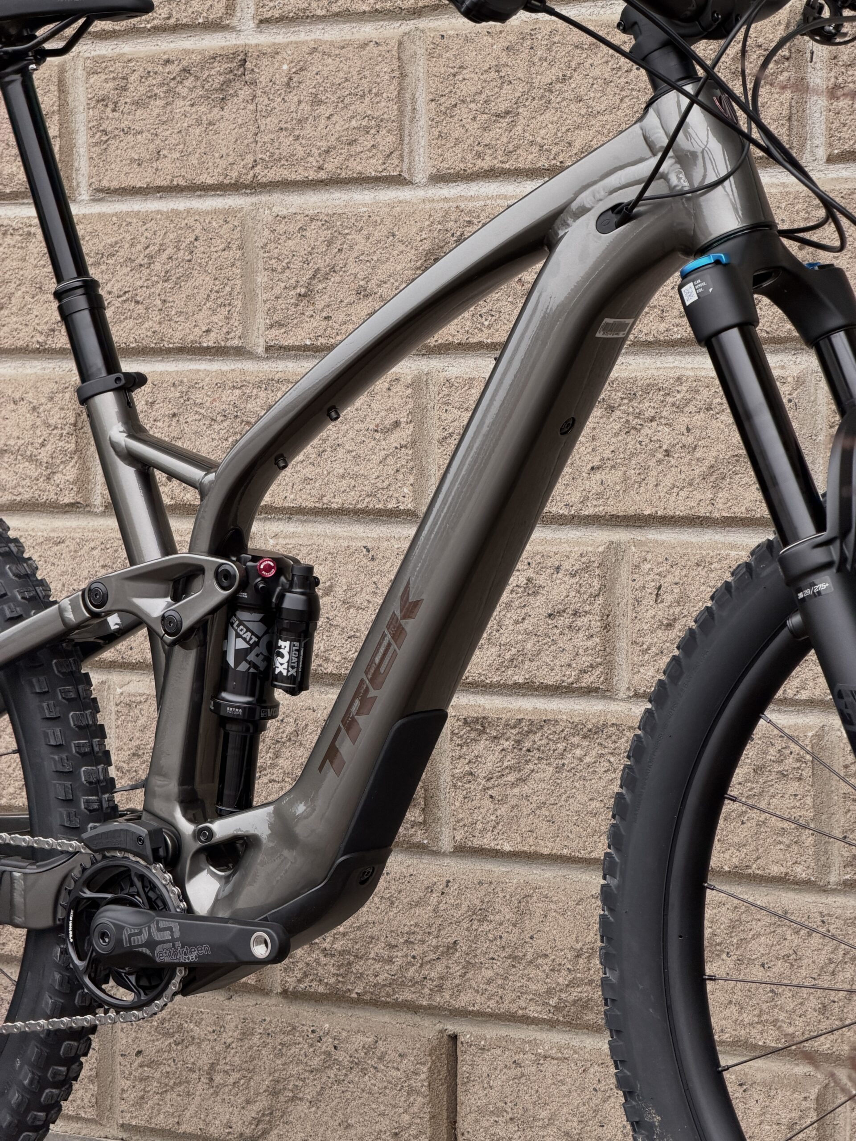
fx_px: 3297
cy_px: 570
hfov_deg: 14.8
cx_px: 428
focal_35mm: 100
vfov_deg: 19.6
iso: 160
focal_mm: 16.89
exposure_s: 1/121
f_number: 2.8
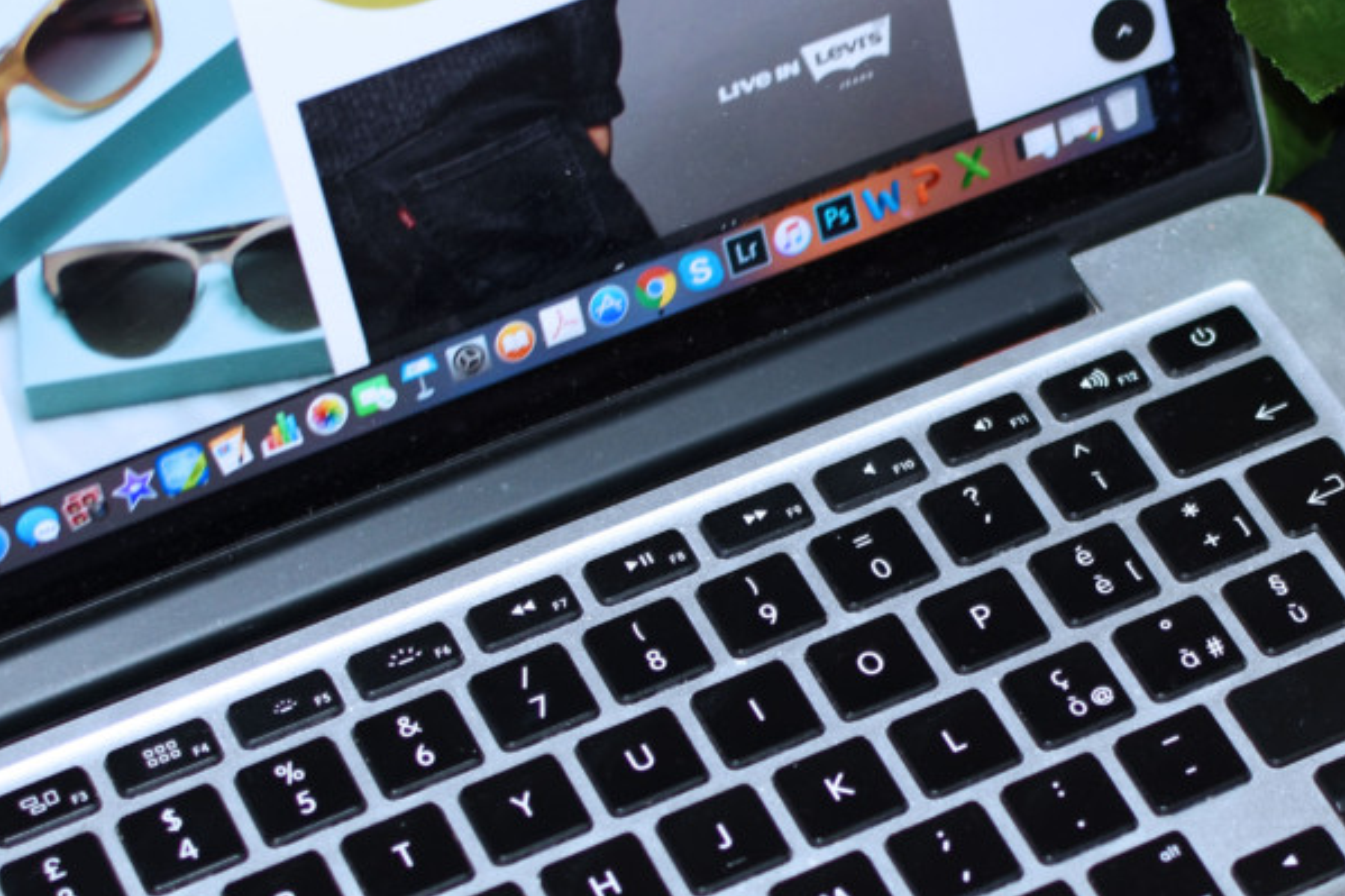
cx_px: 999
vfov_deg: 10.9
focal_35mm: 126
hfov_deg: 16.2
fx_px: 4713
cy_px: 467
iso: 100
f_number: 2.8
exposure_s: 1/60
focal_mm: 35
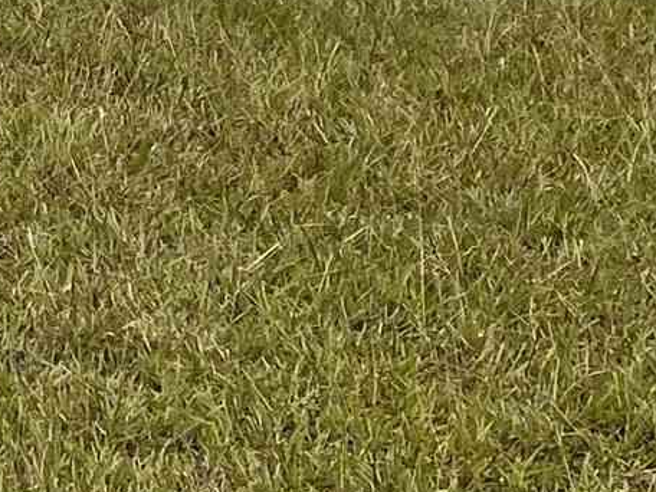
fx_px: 3316
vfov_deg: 8.2
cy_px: -364
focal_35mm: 175
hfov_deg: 10.0
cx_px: -850
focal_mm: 5.7
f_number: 1.5
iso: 50
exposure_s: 1/3460
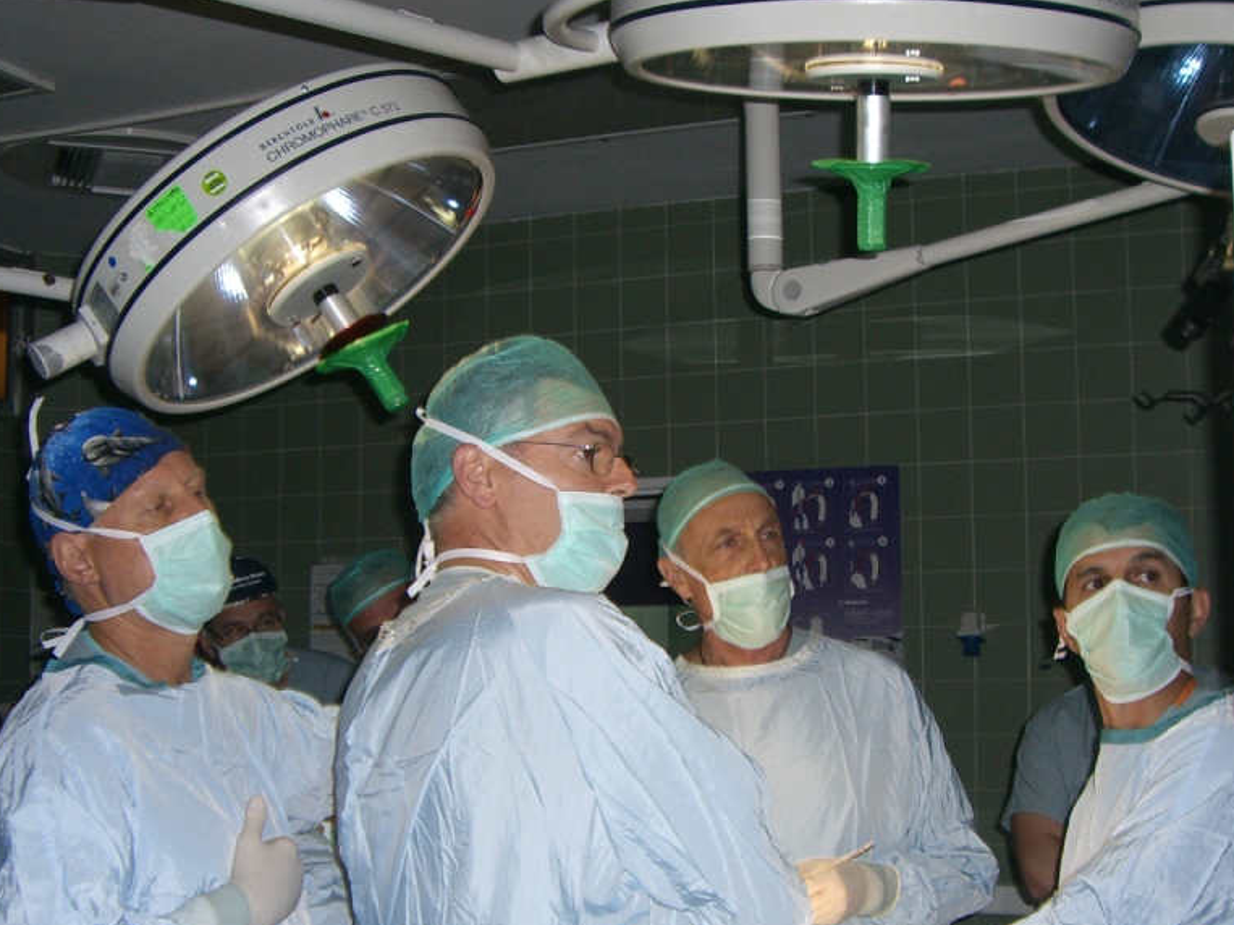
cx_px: 650
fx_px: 1818
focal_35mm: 51
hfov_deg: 37.5
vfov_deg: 28.5
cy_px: 548
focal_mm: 6.2
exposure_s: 1/60
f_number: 2.7
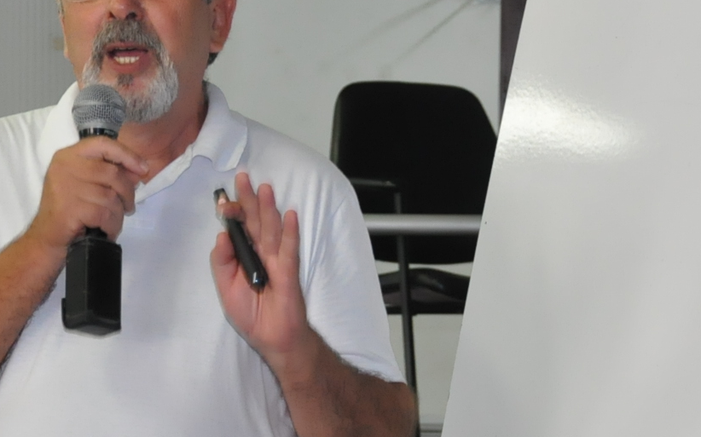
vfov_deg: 7.3
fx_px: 3425
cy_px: 240
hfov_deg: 11.7
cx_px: 298
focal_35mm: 179
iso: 2000
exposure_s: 1/60
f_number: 5
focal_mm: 45
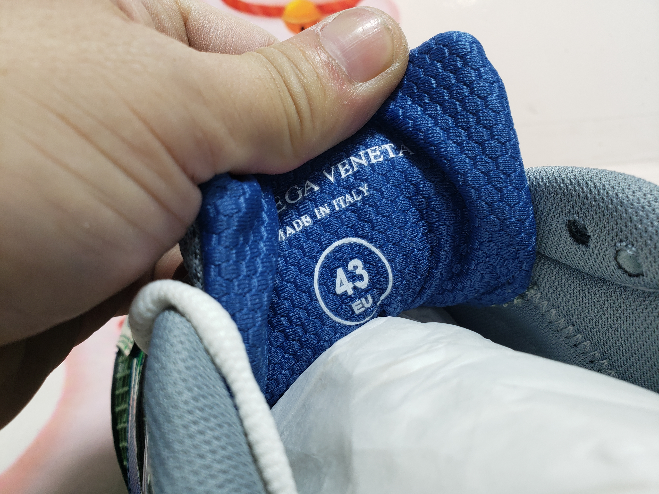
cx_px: 330
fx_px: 495
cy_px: 247
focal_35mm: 26
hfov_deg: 67.3
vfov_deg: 53.1
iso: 50
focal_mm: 4.3
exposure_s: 1/175
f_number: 2.4
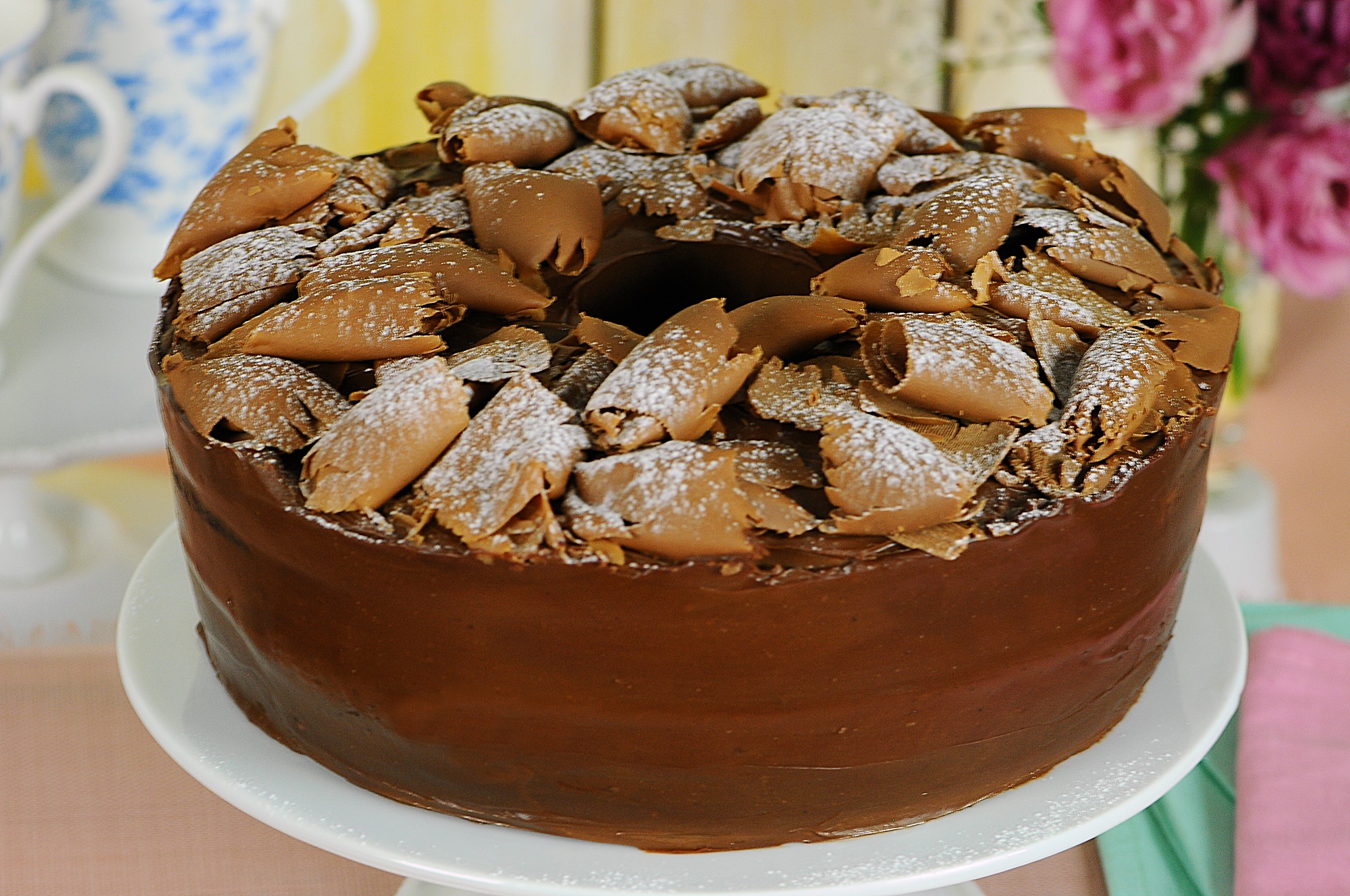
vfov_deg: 8.7
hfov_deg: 13.1
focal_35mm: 158
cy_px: 448
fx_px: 5899
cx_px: 675
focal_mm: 105
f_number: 8
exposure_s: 1/6
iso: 400
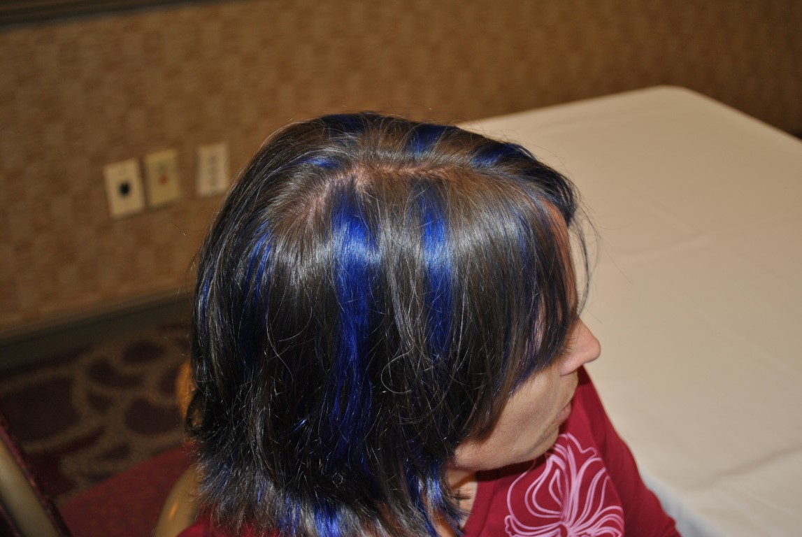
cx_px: 401
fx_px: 1171
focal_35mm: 52
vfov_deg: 25.8
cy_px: 268
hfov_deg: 37.8
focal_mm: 35
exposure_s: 1/60
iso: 200
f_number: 5
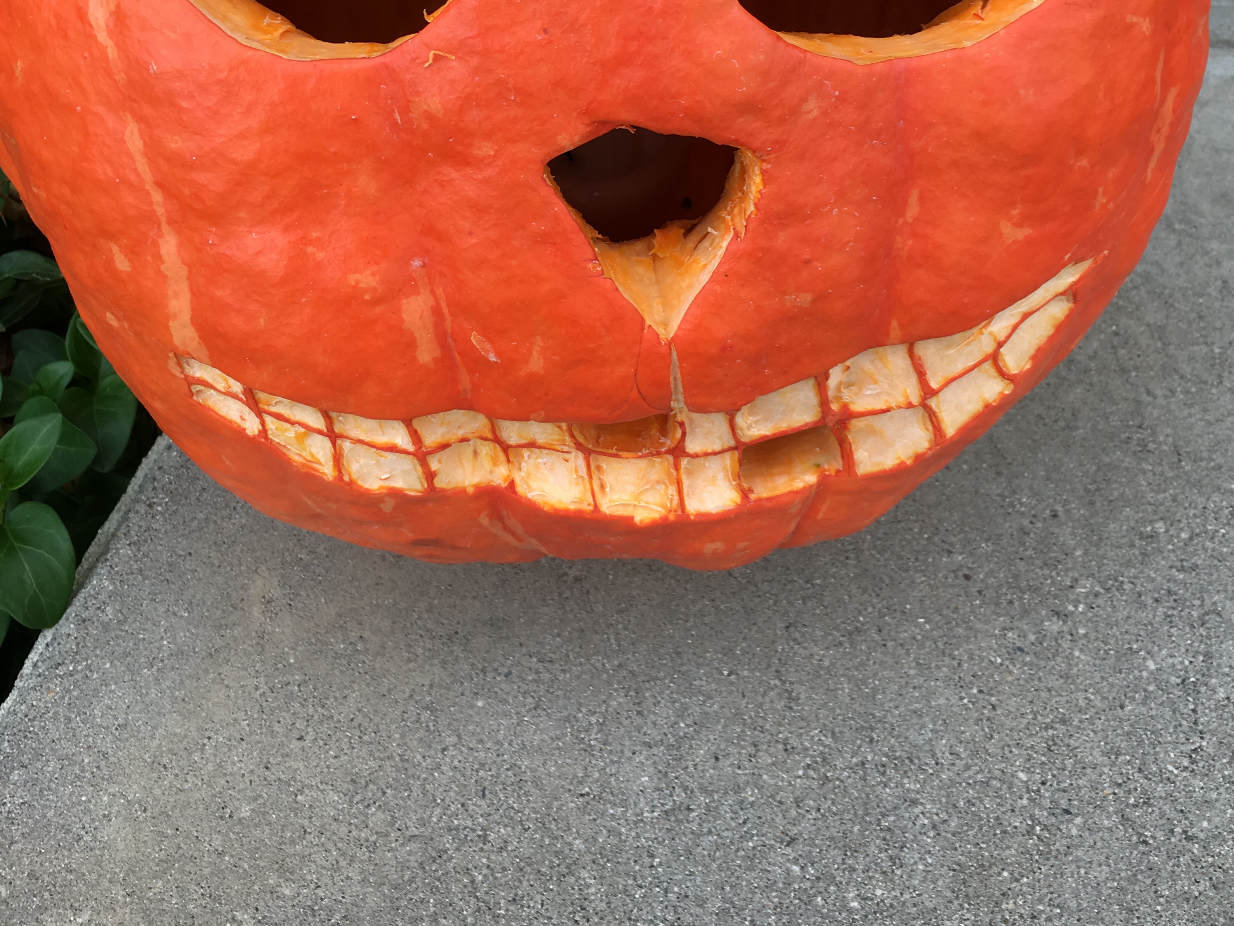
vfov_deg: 35.7
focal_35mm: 39
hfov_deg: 47.9
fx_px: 1390
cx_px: 619
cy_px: 199
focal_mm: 4.15
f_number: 2.2
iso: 25
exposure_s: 1/120
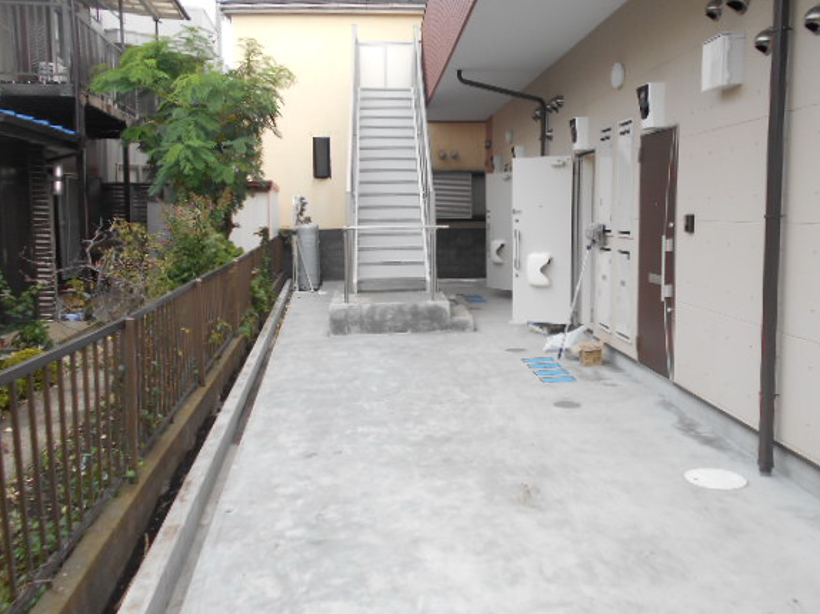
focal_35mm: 29
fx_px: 687
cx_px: 429
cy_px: 277
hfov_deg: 61.7
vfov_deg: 48.1
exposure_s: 1/250
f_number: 3.2
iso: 80
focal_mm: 4.6
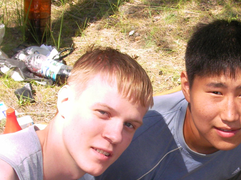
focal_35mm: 99
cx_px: 193
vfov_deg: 14.8
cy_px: 158
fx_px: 689
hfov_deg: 19.6
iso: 50
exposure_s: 1/327
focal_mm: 8.1
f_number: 3.5
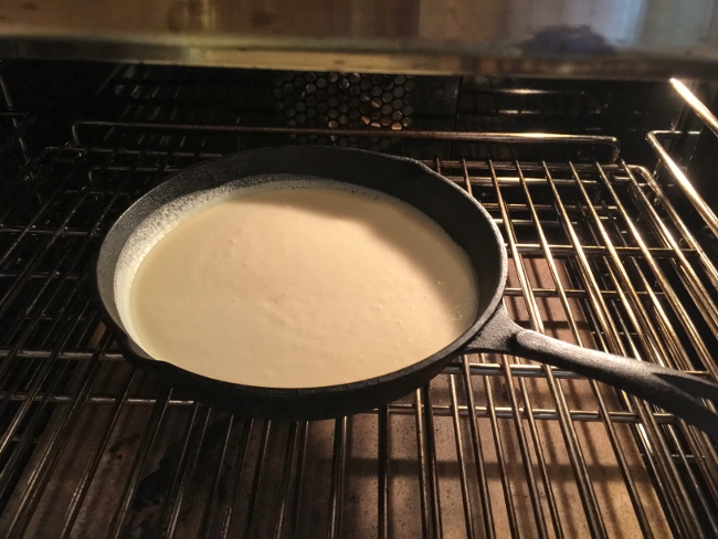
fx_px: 602
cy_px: 270
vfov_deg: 48.3
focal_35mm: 29
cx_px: 359
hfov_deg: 61.6
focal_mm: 4.15
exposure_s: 1/15
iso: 100
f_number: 2.2
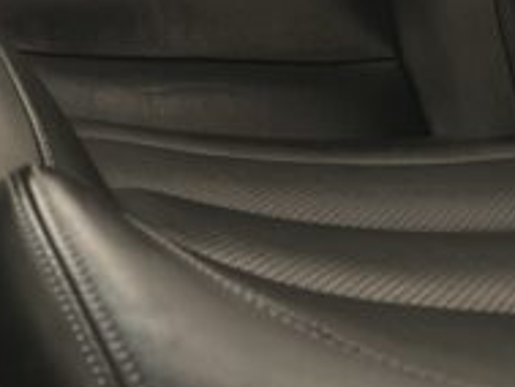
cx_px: -294
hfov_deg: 16.1
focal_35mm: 110
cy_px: -194
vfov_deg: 12.8
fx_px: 1638
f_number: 1.5
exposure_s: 1/58
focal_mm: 5.7
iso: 250
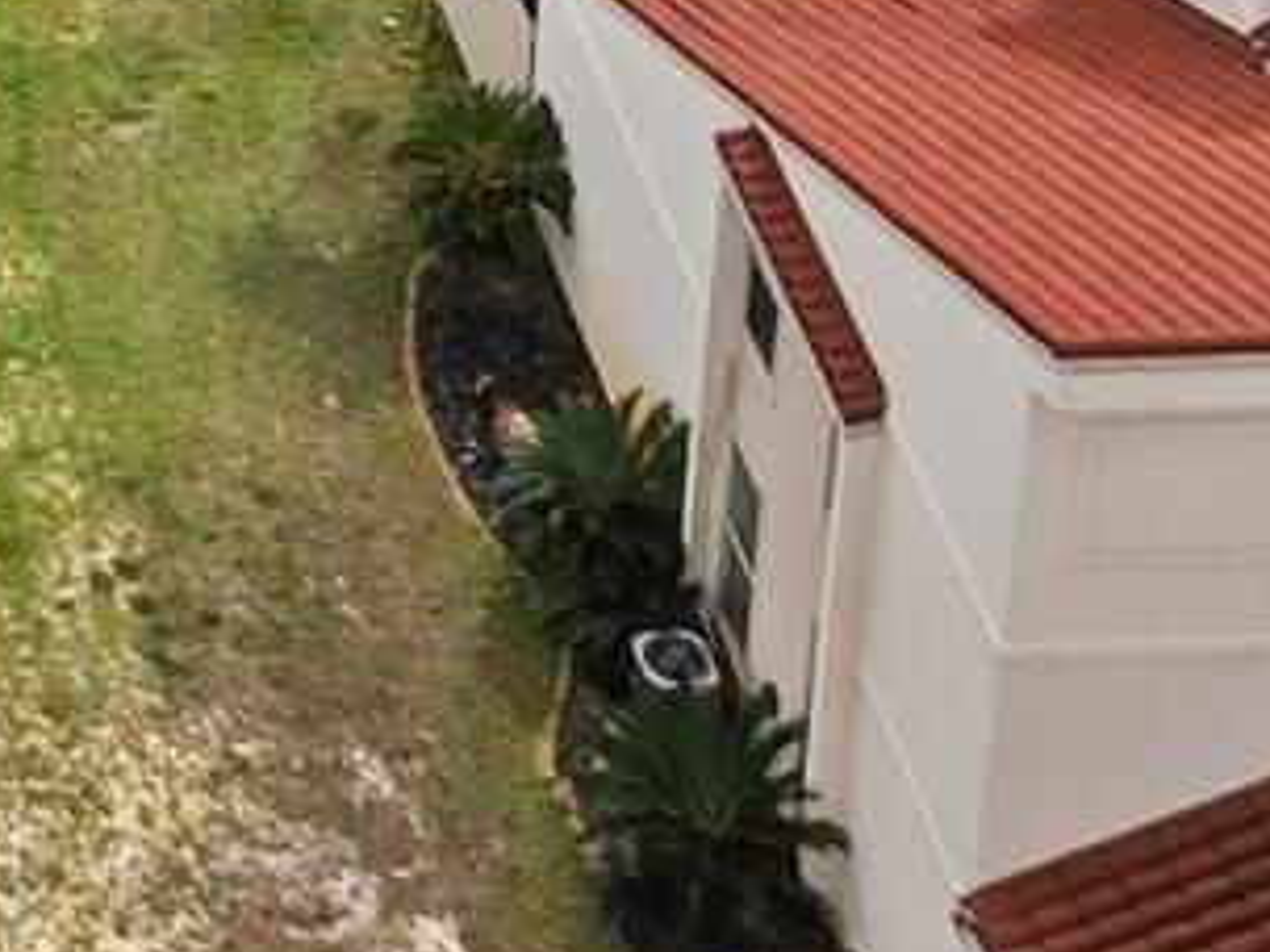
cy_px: -2004
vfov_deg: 8.0
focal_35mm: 158
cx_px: -760
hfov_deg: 11.8
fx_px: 5797
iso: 160
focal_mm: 8.7
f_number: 1.8
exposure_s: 1/160
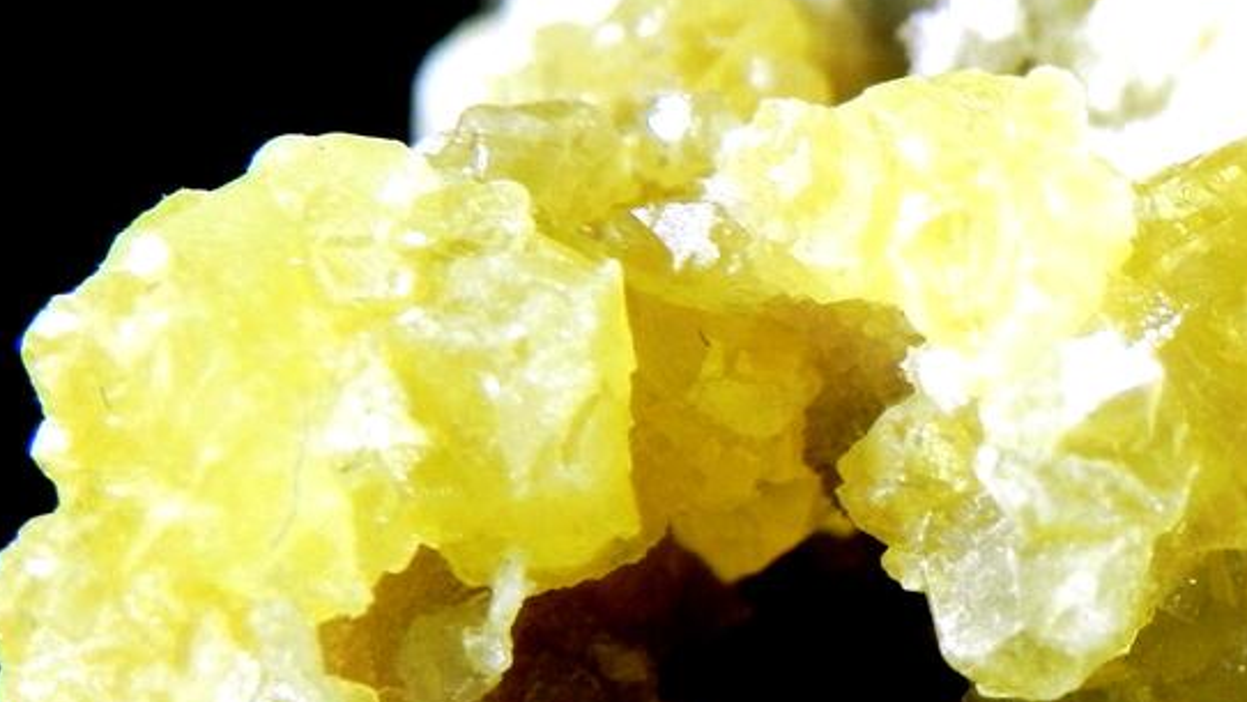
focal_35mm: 264
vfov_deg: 4.6
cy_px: 785
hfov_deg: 8.1
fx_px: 8730
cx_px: 1311
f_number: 4
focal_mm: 18.8
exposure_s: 1/65.7
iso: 160
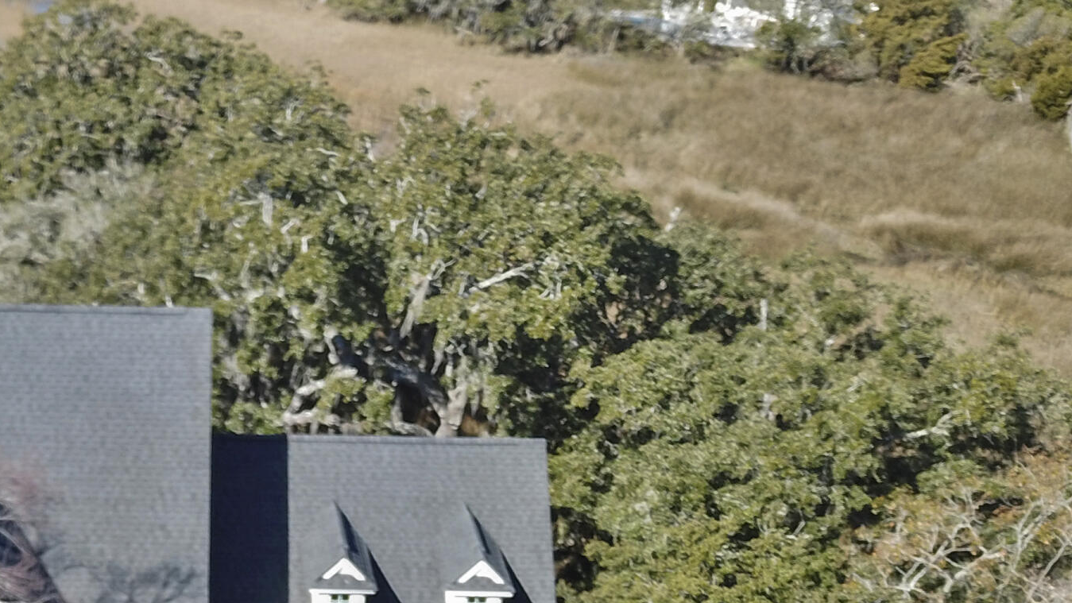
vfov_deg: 18.1
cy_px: 741
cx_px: 116
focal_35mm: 63
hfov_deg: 31.8
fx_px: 1791
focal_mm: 4.73
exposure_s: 1/640
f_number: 2.2
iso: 100
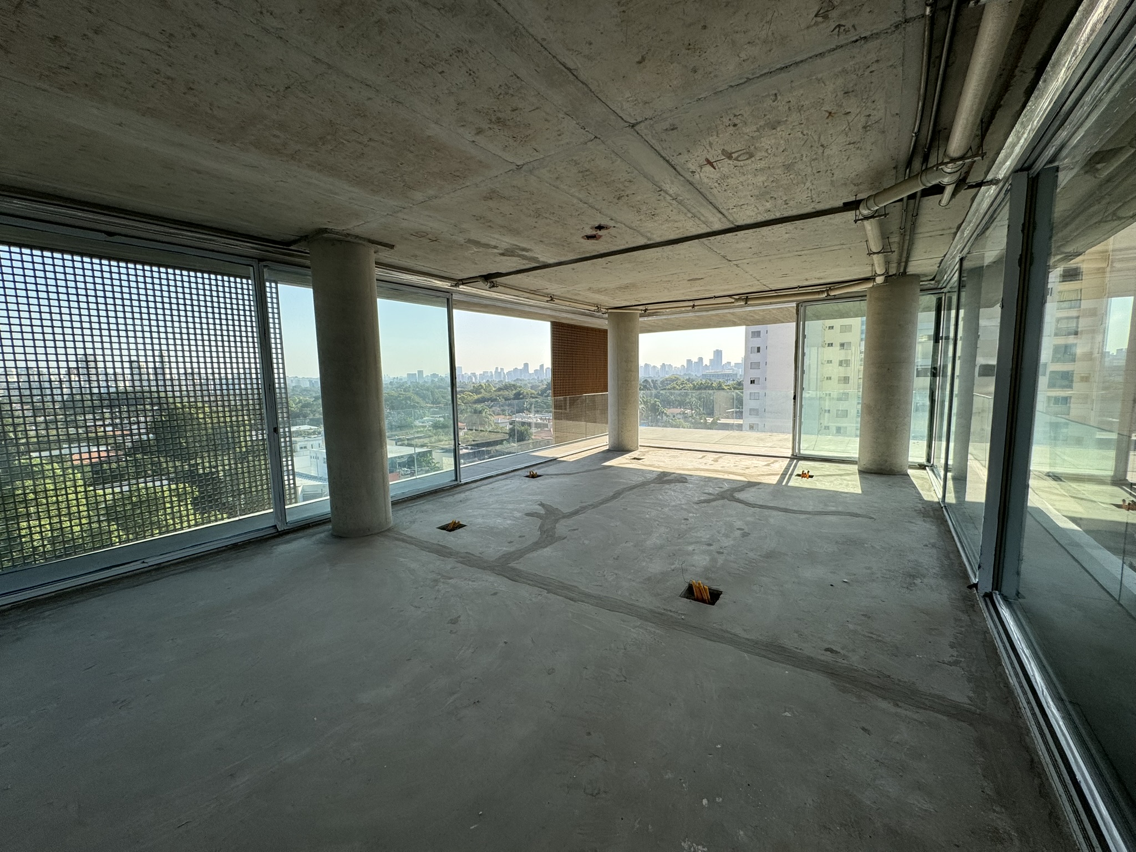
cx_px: 568
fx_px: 459
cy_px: 426
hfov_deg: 102.1
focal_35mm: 14
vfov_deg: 85.7
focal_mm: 2.22
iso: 40
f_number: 2.2
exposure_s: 1/956
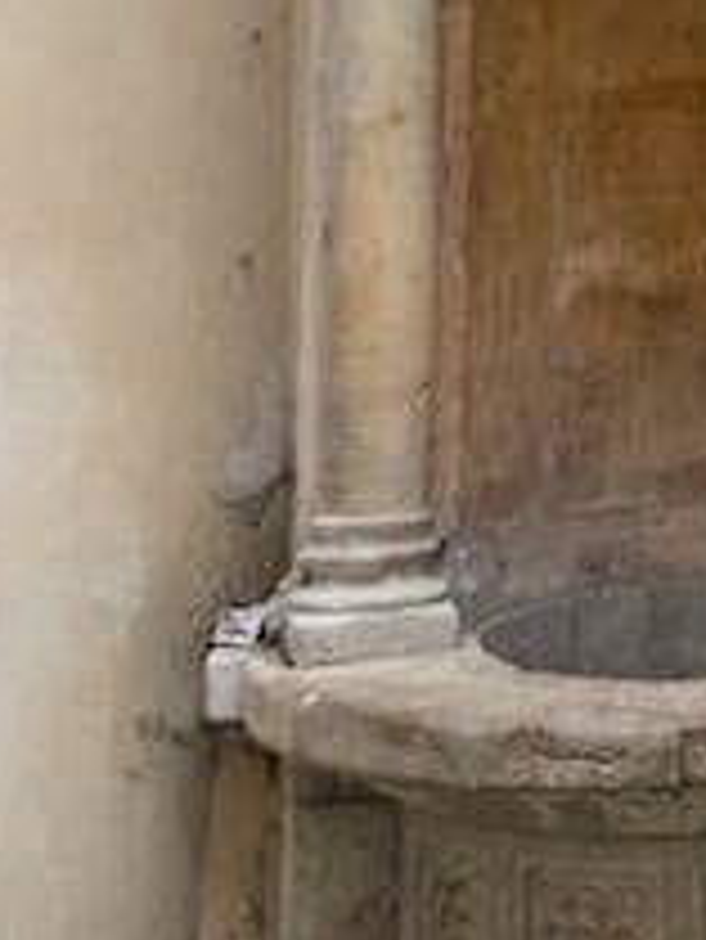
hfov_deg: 12.3
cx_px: 1250
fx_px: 3015
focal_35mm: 111
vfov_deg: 16.5
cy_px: -373
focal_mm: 4.2
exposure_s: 1/100
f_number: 2.2
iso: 50
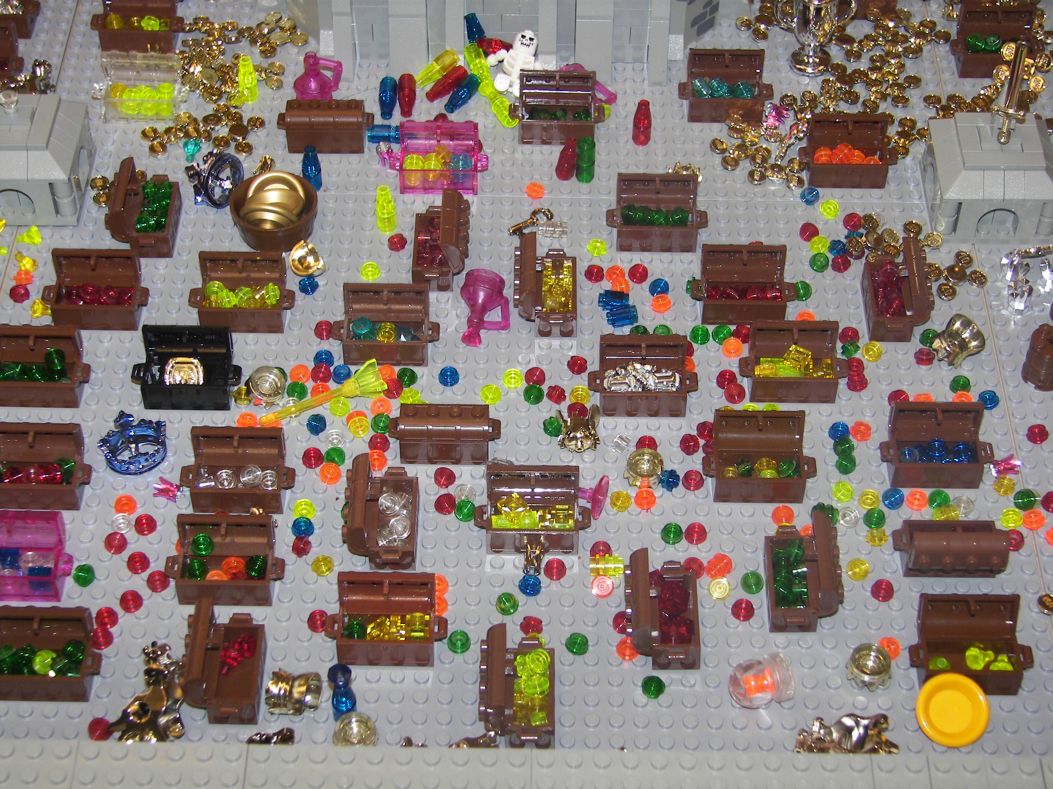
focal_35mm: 66
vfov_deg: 22.3
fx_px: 2008
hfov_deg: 29.4
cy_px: 394
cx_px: 526
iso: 64
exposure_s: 1/30
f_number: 2.8
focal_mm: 10.9
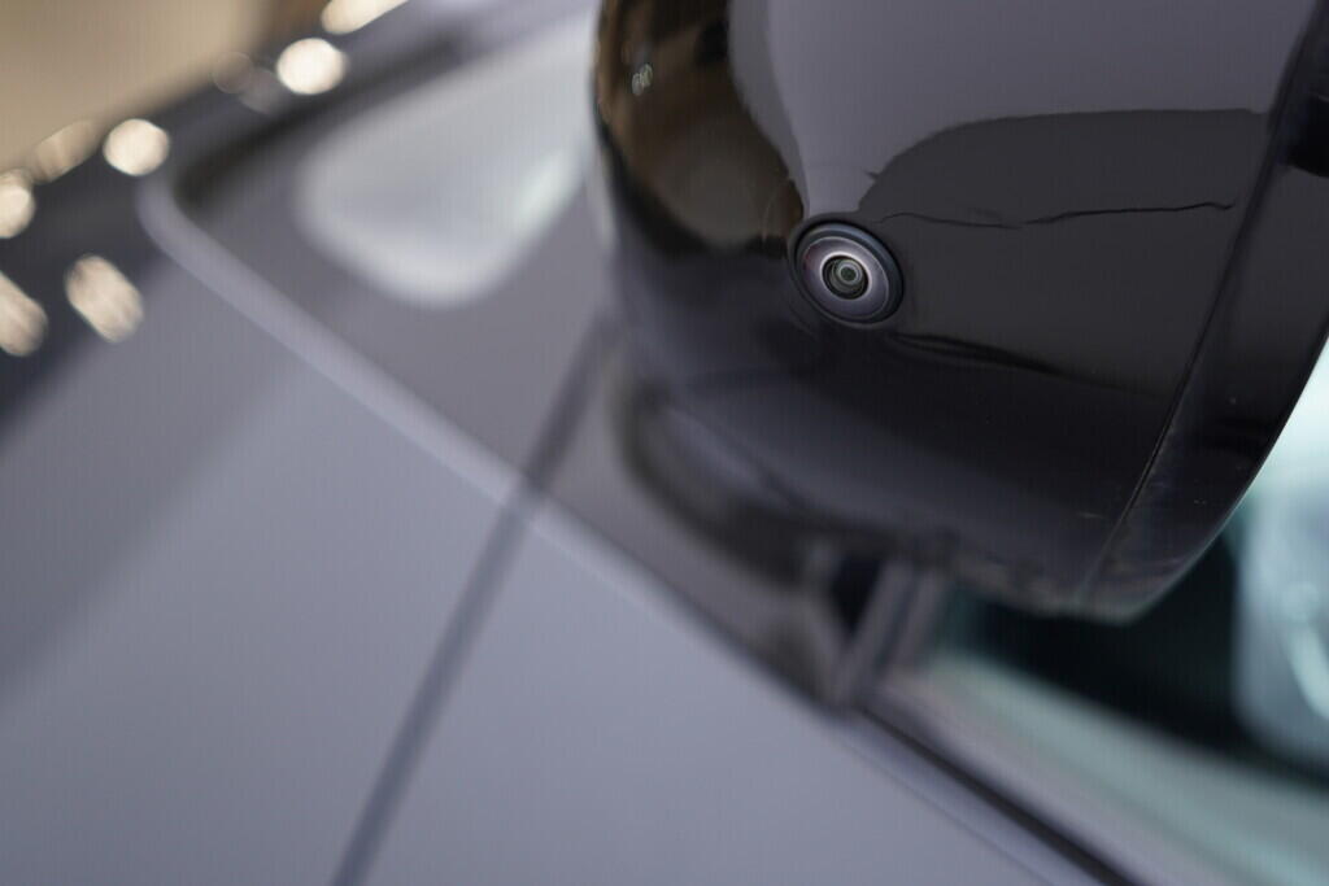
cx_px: 664
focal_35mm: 36
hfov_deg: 53.1
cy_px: 443
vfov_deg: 36.9
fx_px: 1329
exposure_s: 1/40
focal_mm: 24
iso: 125
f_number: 2.8
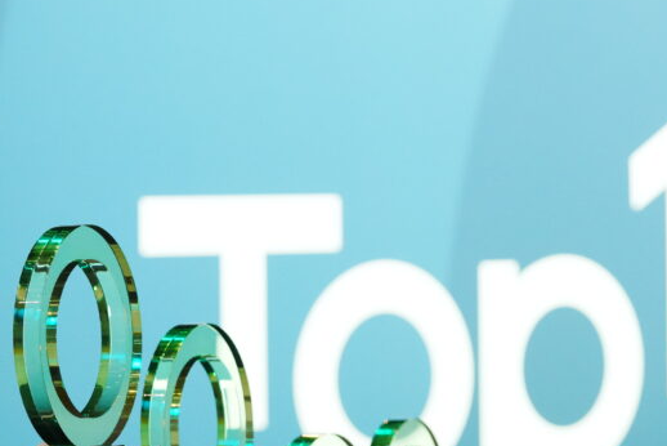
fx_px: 3151
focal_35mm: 170
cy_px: 421
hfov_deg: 12.1
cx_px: 412
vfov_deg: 8.1
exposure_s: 1/100
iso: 4000
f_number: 4
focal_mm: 86
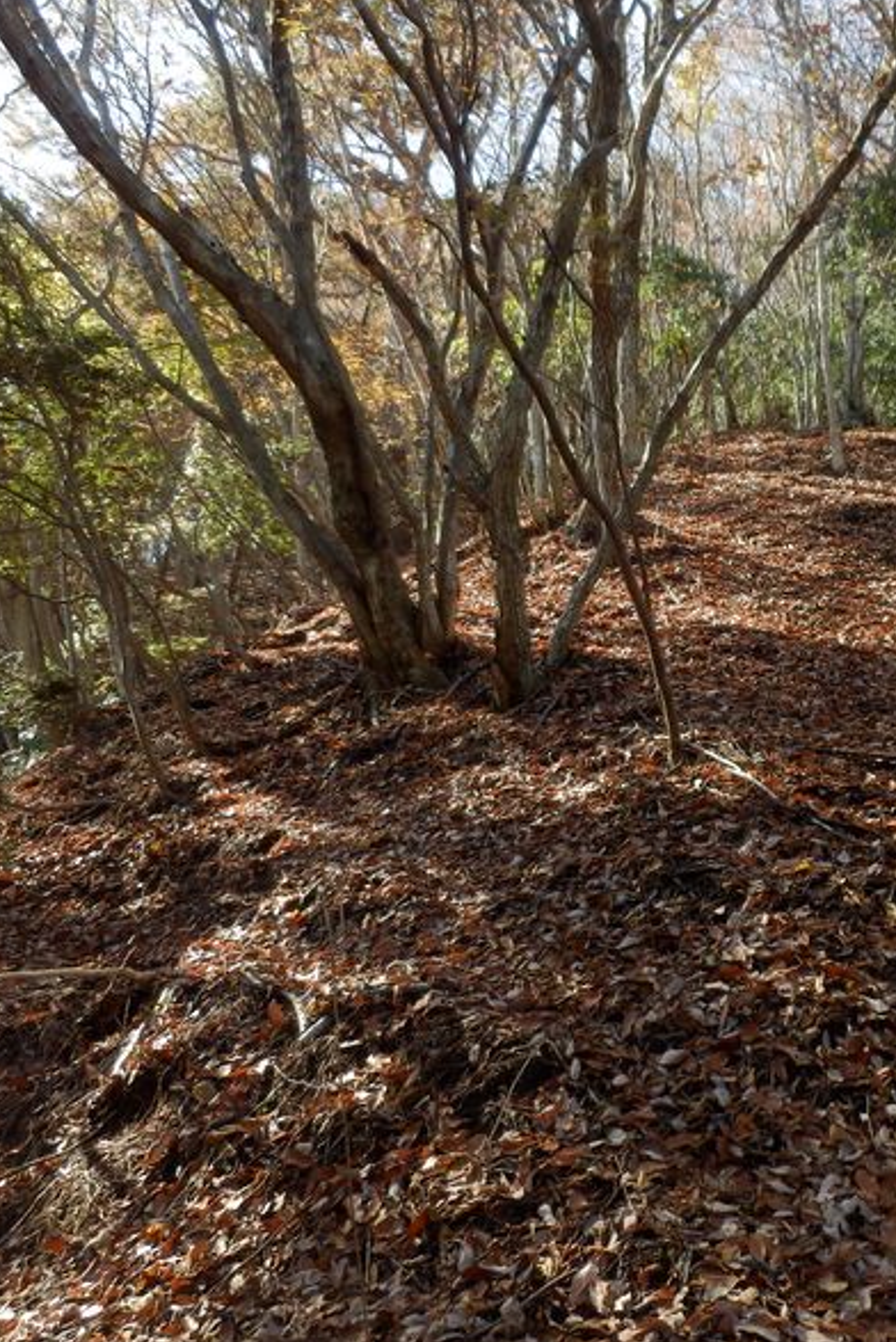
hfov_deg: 37.5
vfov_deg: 55.8
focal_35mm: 34
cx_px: 720
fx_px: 1268
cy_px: 665
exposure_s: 1/100
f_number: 3
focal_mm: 4.2
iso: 80
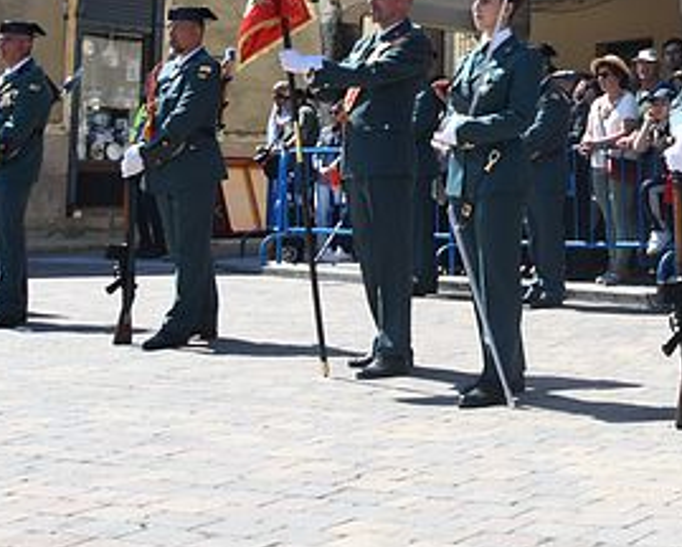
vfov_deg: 19.0
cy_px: -92
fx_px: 1556
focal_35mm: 77
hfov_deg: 22.5
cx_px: 842
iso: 200
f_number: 8
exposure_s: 1/250
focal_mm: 26
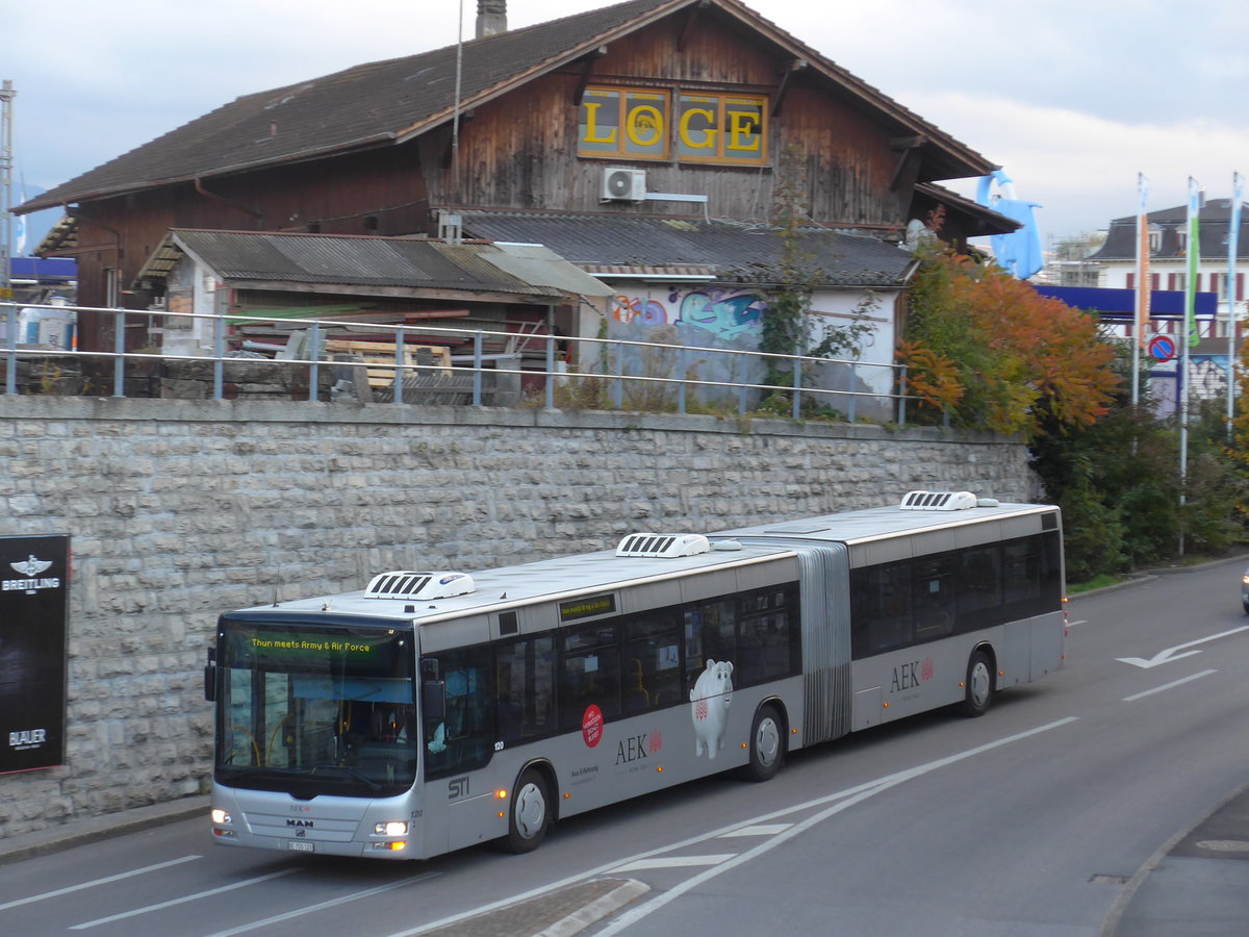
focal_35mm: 103
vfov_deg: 14.4
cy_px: 468
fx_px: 3716
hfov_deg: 19.1
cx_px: 624
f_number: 4.8
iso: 200
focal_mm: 20.4
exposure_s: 1/80
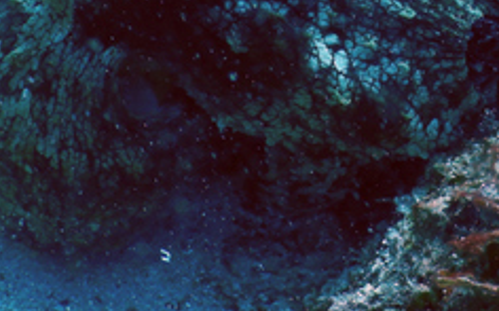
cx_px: 347
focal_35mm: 151
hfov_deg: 13.8
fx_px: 2052
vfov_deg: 8.6
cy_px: 52
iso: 125
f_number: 4.3
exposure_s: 1/160
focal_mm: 8.5
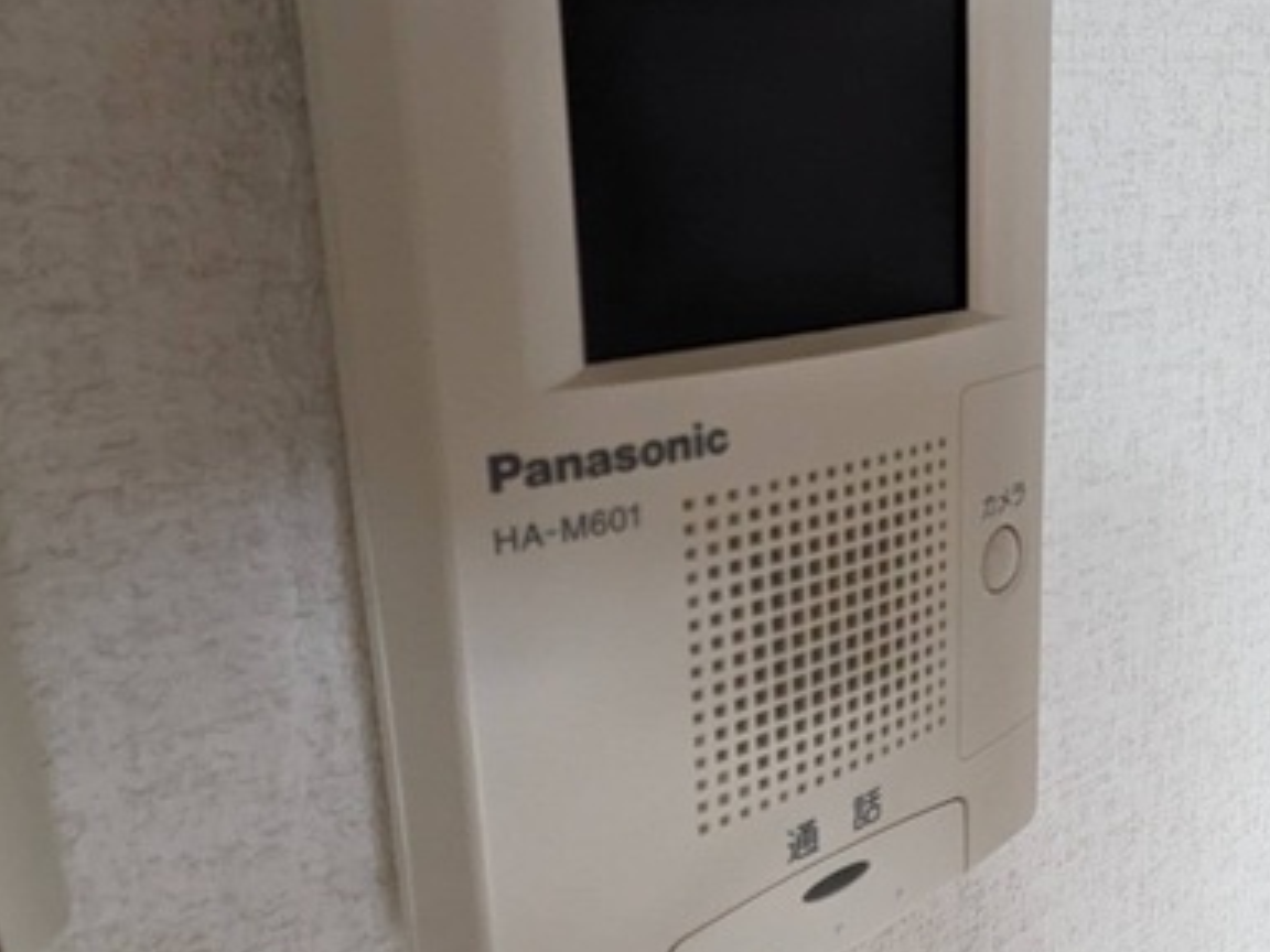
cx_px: 893
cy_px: 436
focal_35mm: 35
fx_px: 1284
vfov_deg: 40.7
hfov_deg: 51.2
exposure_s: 1/60
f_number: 2.2
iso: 211
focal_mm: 1.83
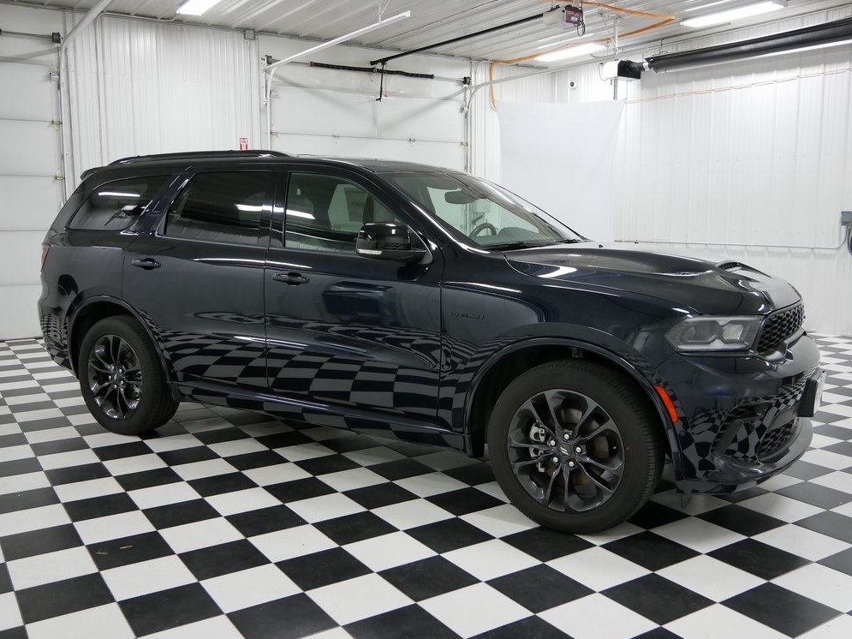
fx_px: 861
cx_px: 427
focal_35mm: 35
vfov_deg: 40.7
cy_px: 318
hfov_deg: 52.6
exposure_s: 1/60
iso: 640
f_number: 3.8
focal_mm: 17
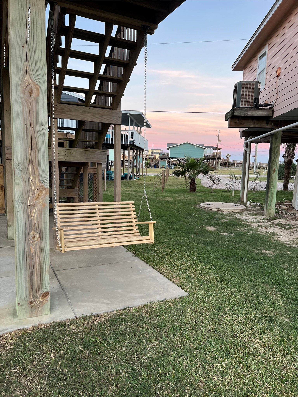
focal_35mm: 26
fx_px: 298
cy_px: 198
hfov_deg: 53.1
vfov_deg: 67.3
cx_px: 149
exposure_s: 1/120
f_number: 1.5
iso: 100
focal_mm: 5.7
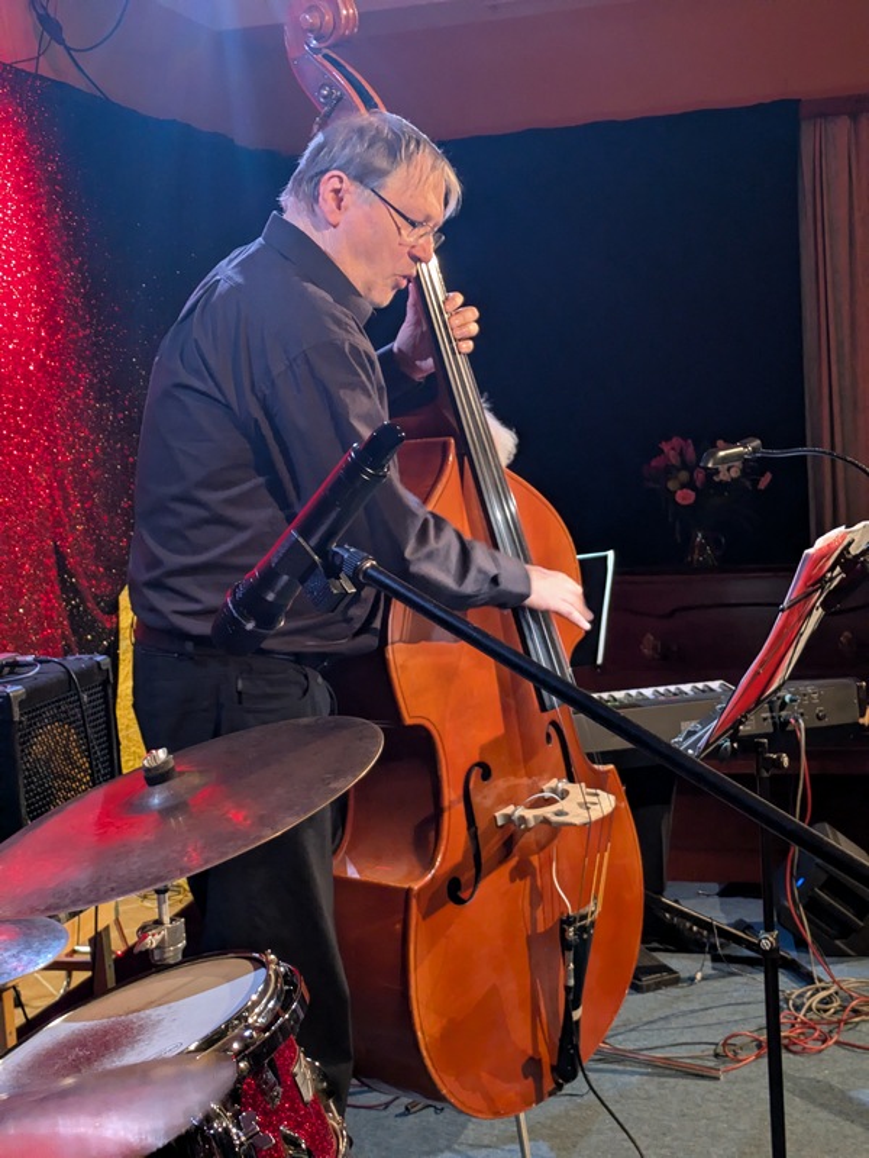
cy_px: 579
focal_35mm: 51
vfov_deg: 37.5
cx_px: 434
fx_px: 1706
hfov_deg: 28.6
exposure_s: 1/33.3
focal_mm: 5.43
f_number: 1.89
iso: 396
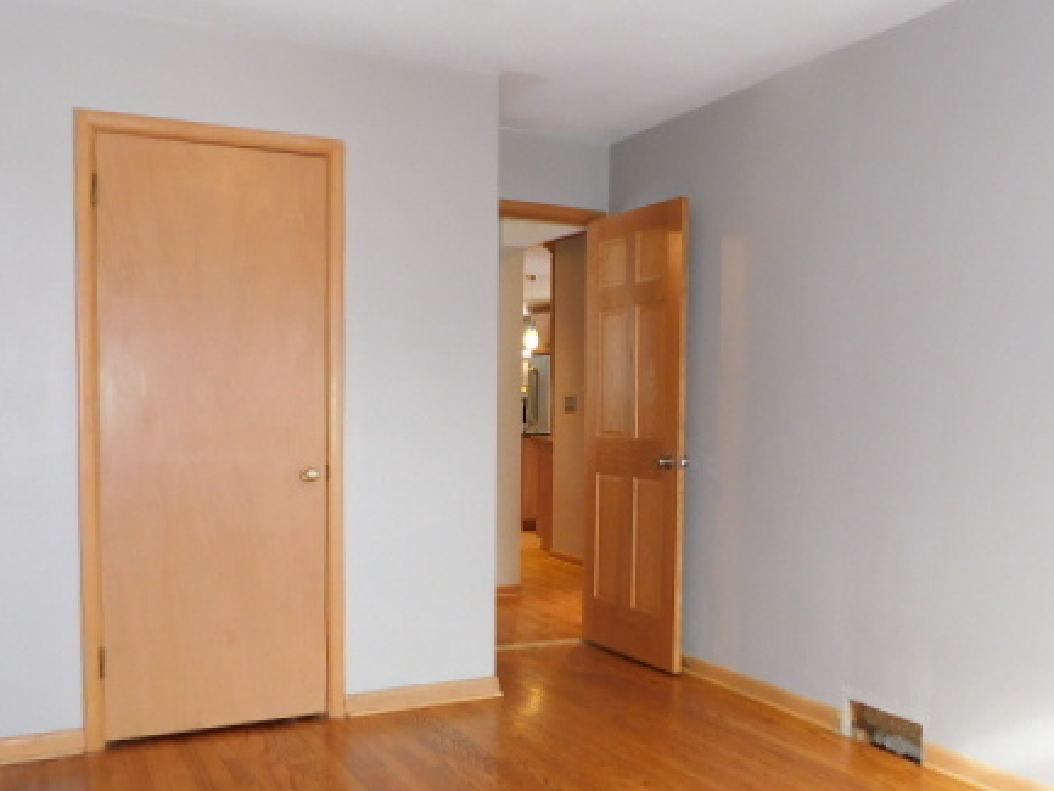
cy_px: 475
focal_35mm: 34
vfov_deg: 41.6
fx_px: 1036
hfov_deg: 53.9
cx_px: 565
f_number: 3
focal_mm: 4
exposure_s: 1/30
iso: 200
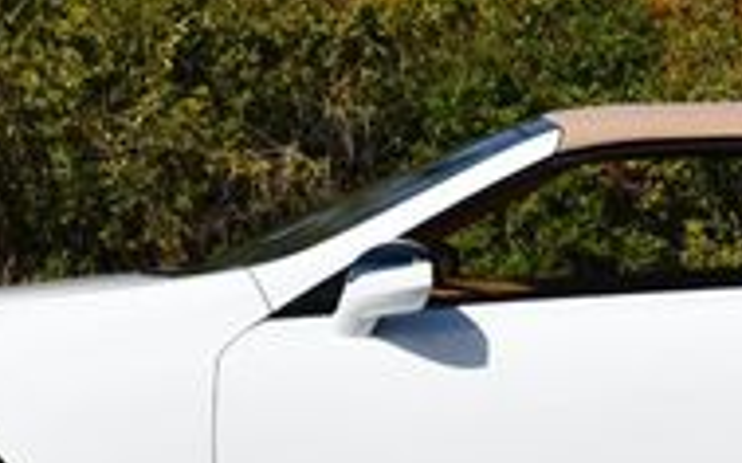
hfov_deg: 10.5
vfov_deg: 6.5
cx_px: 538
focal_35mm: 200
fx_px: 4043
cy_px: 59
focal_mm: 29
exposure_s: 1/400
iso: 100
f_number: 10
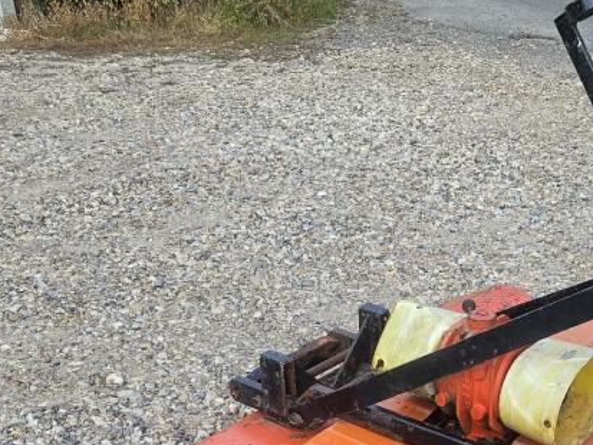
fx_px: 977
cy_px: 475
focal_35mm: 57
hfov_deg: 33.1
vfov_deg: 24.2
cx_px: 451
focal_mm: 5.4
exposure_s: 1/293
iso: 25
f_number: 1.8
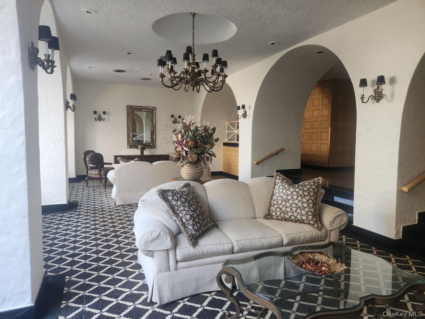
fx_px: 282
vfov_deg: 58.9
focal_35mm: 23
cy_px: 160
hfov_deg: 73.9
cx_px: 212
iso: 160
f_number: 1.8
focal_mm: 5.4
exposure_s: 1/120
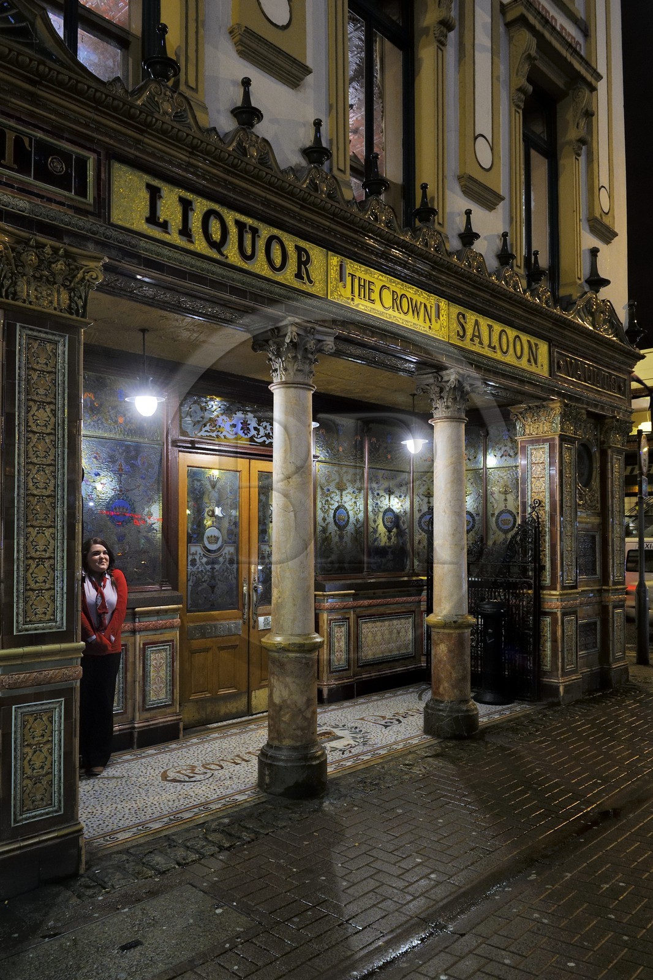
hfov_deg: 49.5
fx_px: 708
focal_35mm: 26
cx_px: 326
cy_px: 490
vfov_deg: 69.4
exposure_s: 1/8
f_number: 5.6
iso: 1600
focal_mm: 26
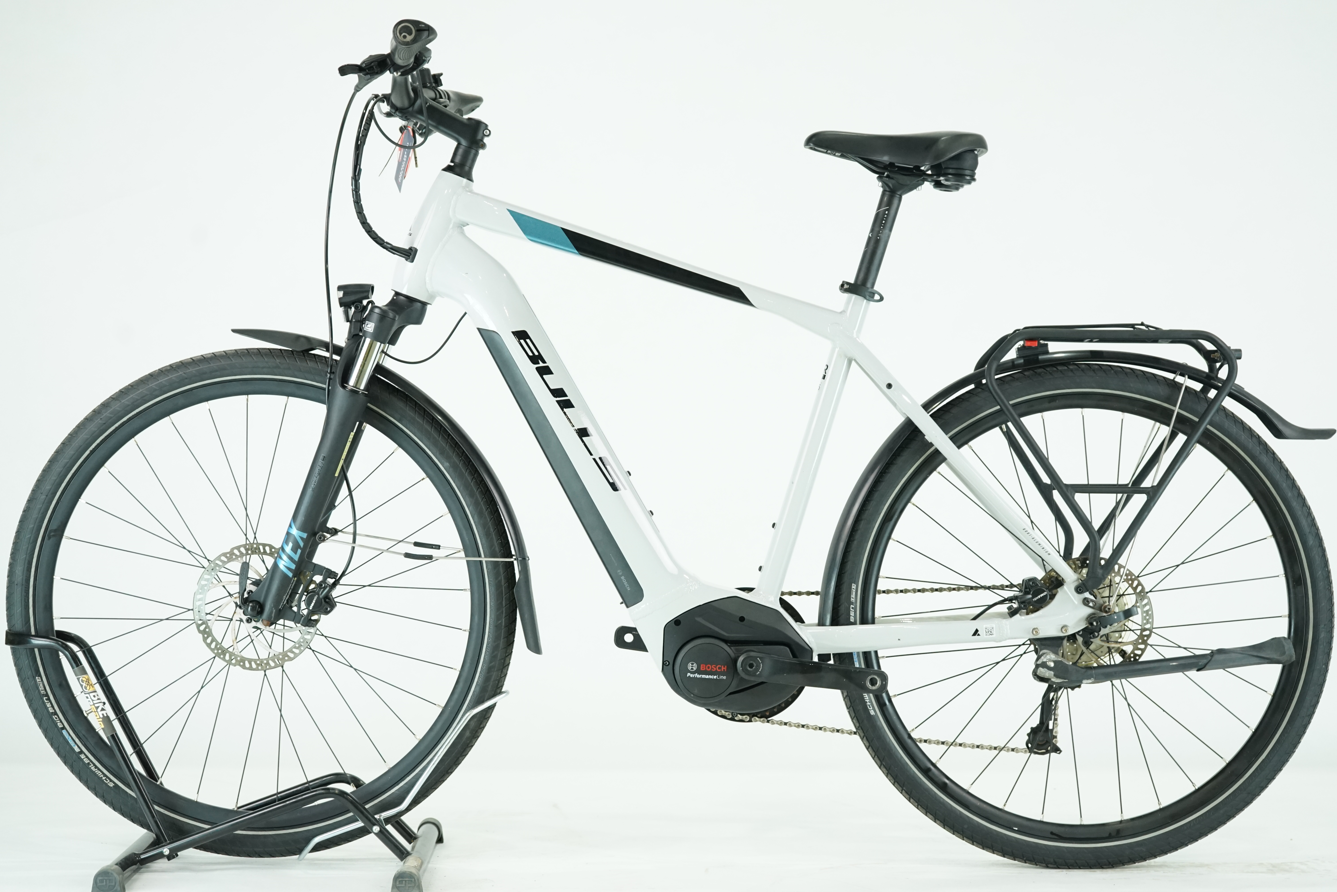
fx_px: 2154
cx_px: 668
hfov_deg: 34.5
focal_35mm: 58
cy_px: 446
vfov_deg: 23.4
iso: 2000
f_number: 5
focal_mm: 58
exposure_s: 1/200
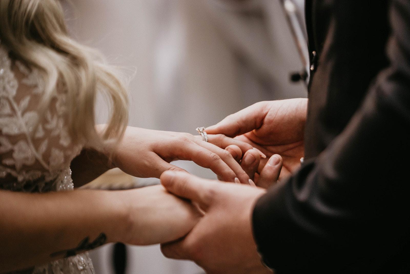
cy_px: 137
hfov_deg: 10.3
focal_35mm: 200
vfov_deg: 6.9
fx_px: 2278
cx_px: 205
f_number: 3.2
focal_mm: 200
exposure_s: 1/250
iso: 2000
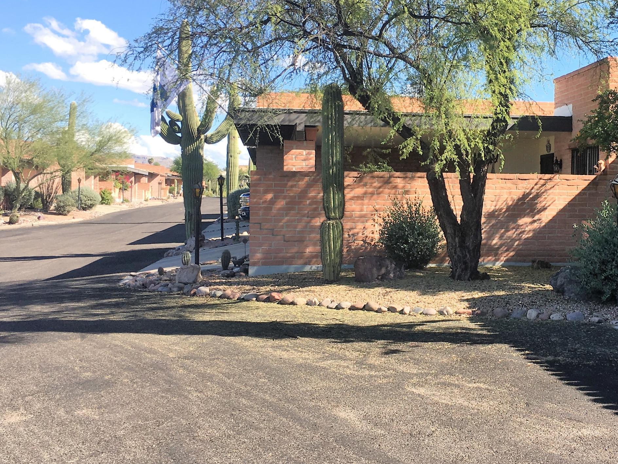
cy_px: 187
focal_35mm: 46
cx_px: 454
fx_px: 821
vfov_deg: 31.4
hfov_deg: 40.2
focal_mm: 4.15
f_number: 2.2
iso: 25
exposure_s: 1/761
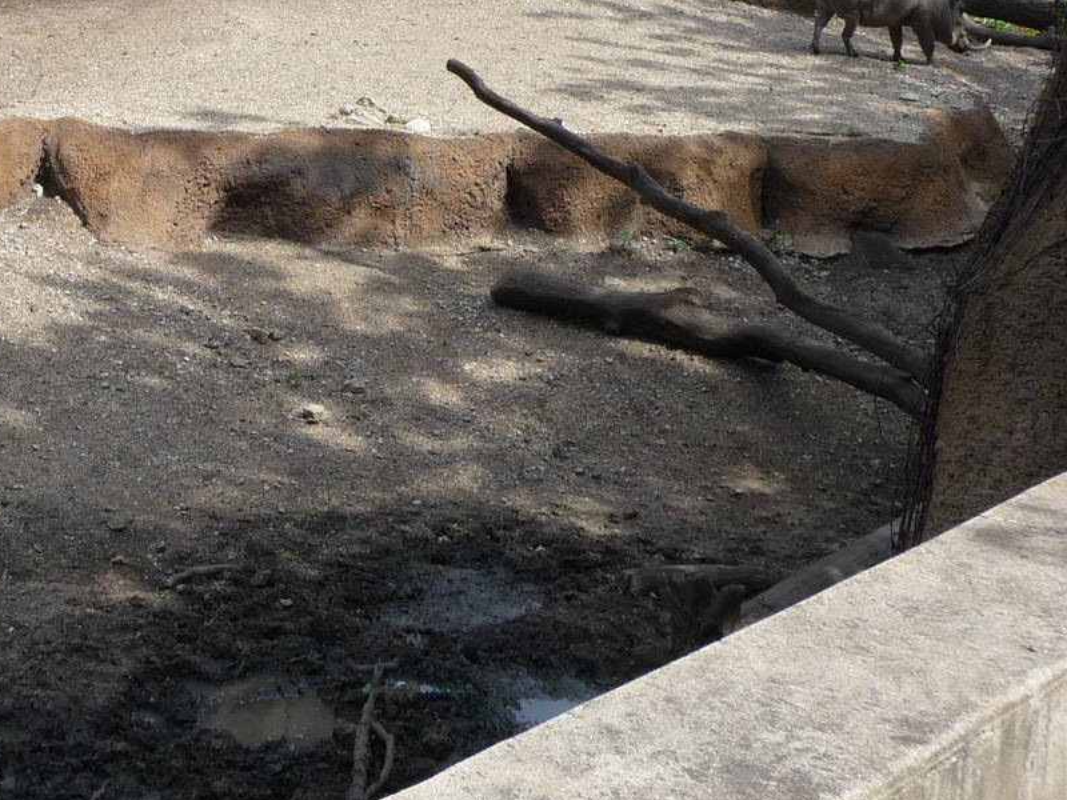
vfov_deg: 20.0
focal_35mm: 72
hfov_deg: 26.0
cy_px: 71
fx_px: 2219
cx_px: 67
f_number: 3.7
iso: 100
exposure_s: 1/500
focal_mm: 6
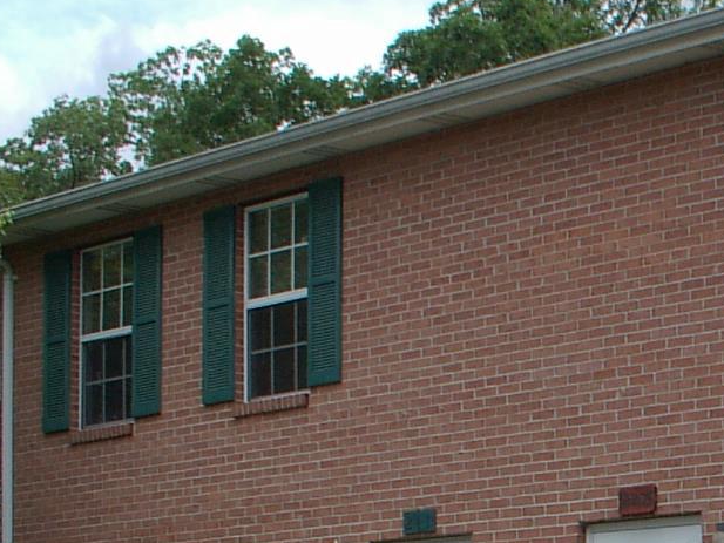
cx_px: 797
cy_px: 620
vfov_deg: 15.0
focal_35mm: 96
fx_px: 2008
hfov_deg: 19.6
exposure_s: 1/150
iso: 100
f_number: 6.2
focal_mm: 5.8
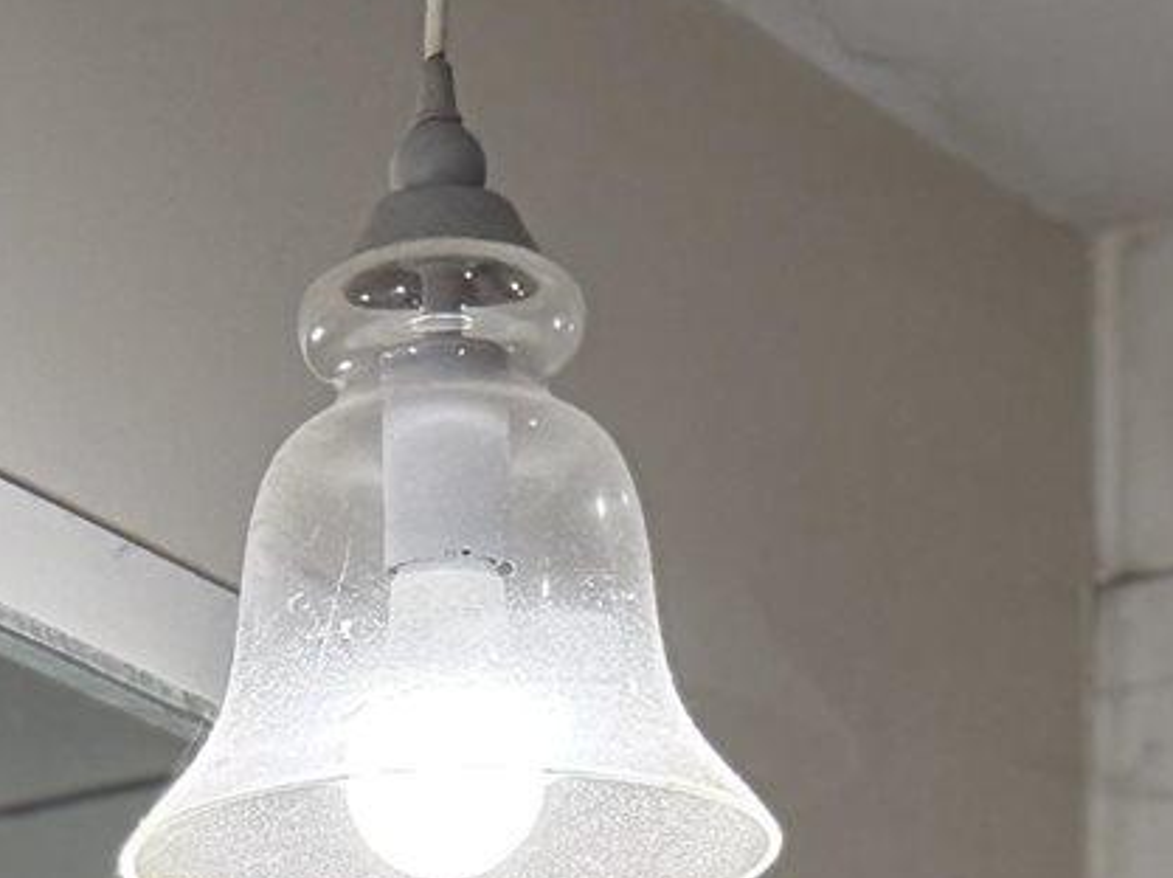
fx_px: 5993
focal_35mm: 177
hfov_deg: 11.1
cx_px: 169
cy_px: 2538
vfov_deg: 7.5
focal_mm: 6.76
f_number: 1.78
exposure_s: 1/120
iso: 125
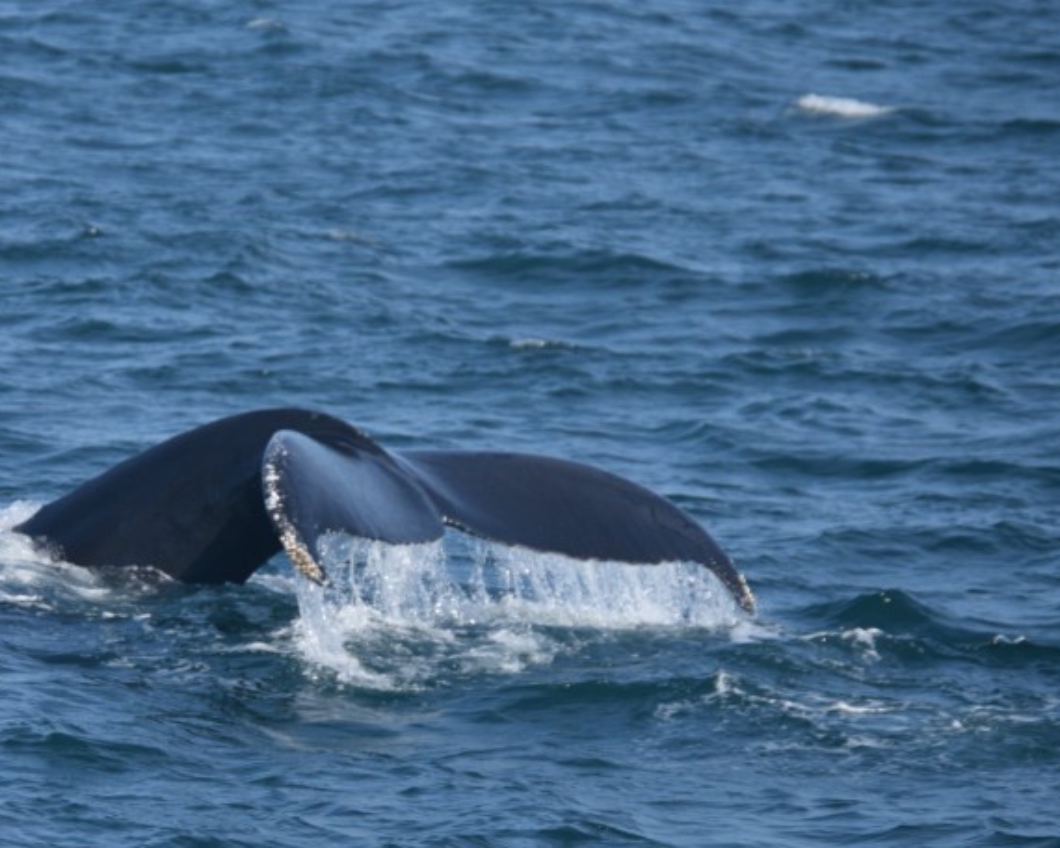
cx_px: 247
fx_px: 12137
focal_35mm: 387
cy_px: 433
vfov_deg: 4.0
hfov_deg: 5.0
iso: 200
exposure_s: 1/1600
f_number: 5.6
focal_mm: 145
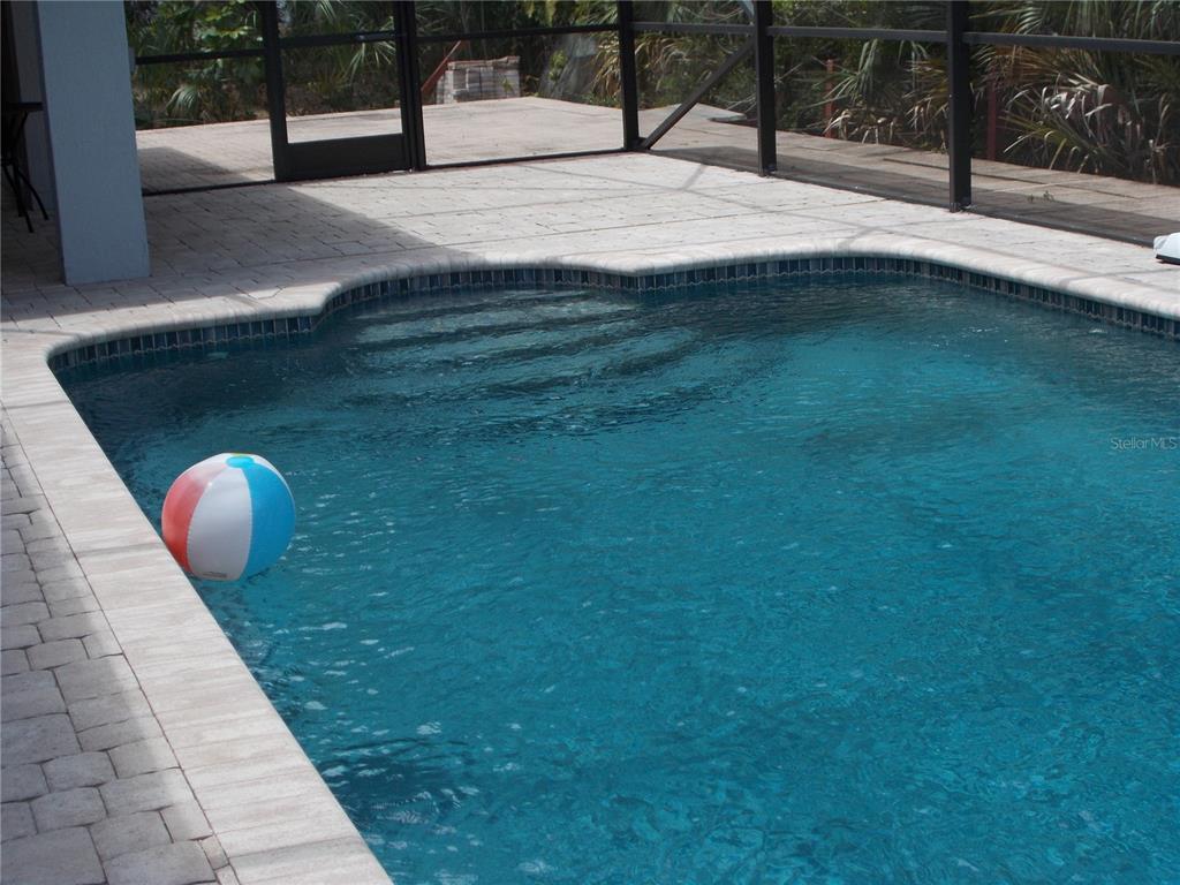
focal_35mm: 58
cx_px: 590
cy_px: 442
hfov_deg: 33.2
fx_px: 1977
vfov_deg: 25.2
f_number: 4.9
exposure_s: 1/160
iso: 80
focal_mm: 10.3
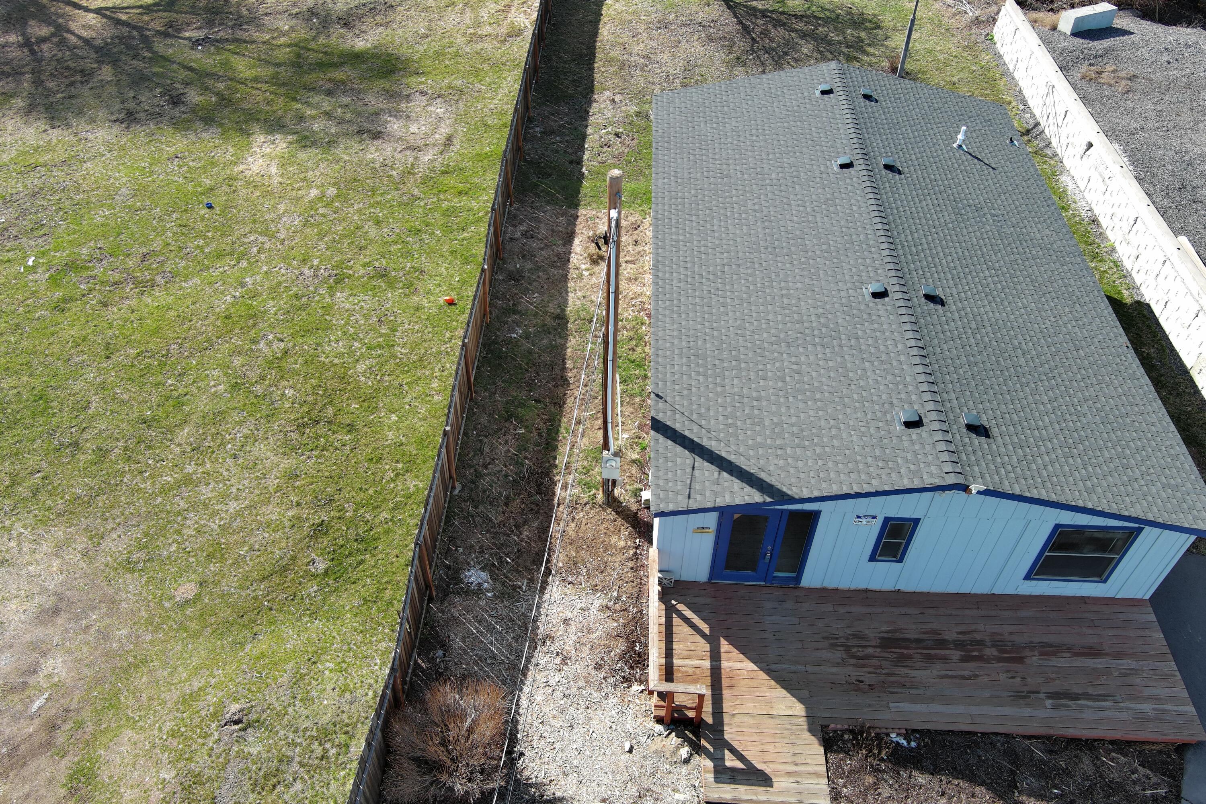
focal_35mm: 29
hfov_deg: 63.7
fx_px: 971
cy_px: 402
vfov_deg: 45.0
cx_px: 603
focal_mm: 10.1
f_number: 2.8
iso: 100
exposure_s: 1/452
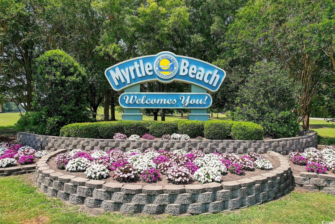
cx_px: 168
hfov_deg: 78.6
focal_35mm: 22
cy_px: 112
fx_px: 205
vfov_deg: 57.2
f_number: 2.8
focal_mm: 8.4
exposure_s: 1/160
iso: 100
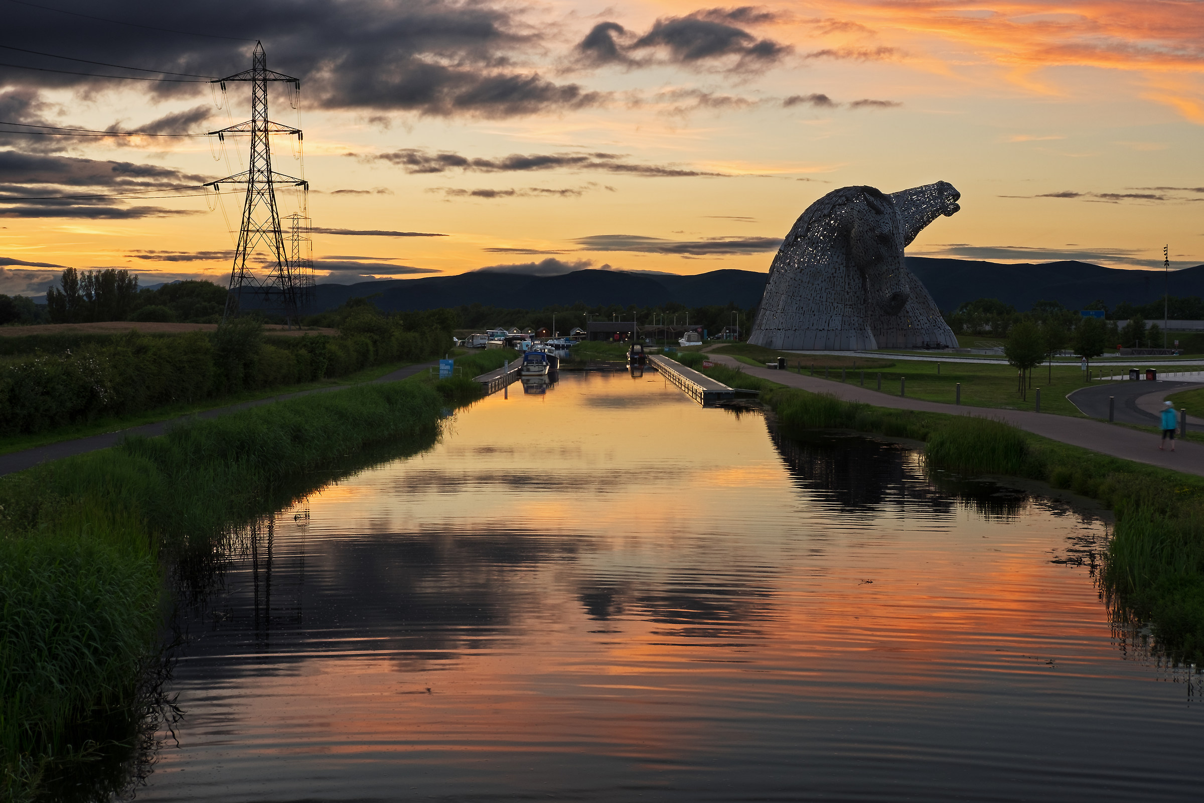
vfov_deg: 25.5
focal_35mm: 53
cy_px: 402
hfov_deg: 37.5
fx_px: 1772
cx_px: 602
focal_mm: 35
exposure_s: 1/20
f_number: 11
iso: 200
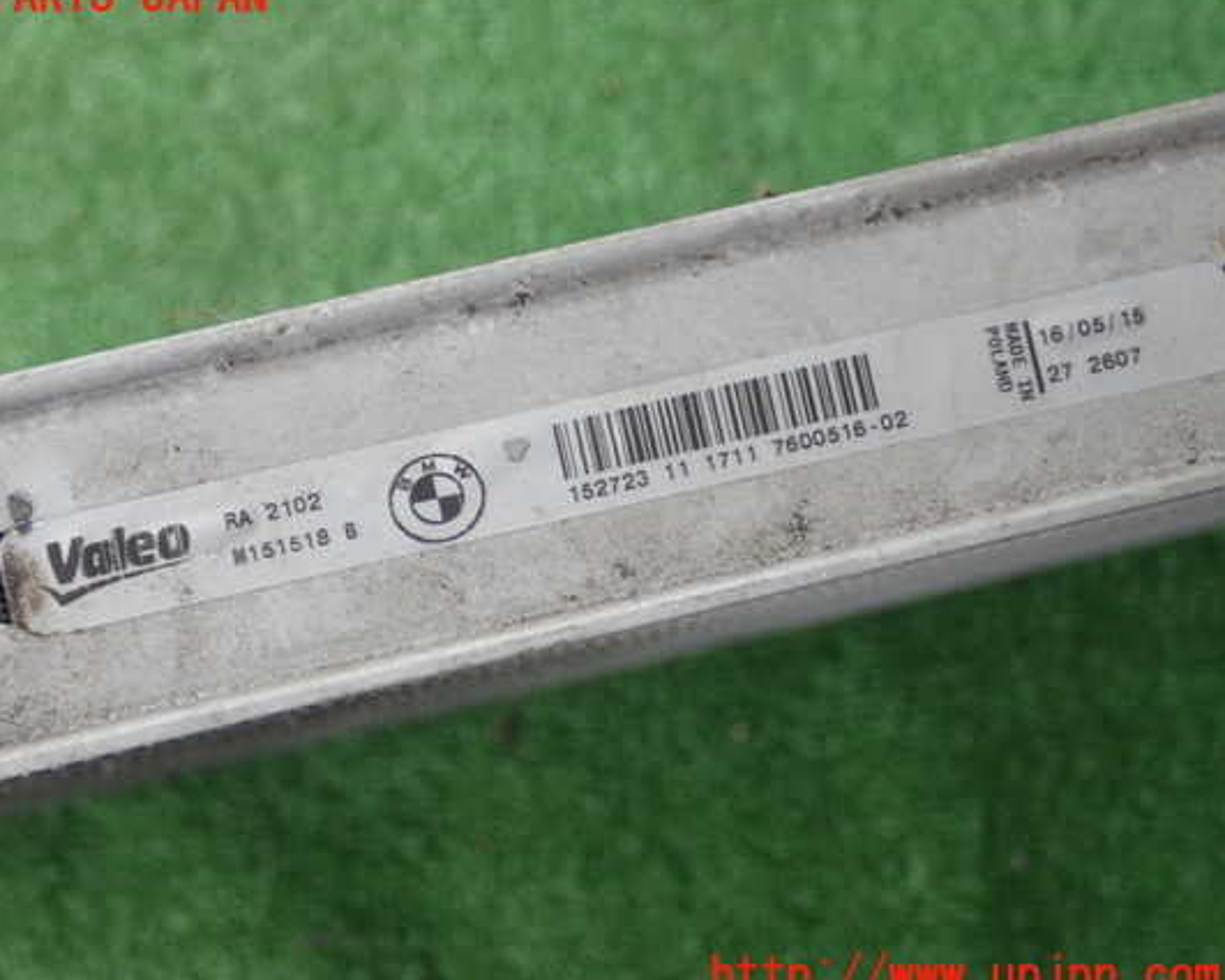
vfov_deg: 28.1
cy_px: 487
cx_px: 540
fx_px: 1958
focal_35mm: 54
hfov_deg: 34.7
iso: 200
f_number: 3.2
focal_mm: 8.99
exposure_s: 1/100
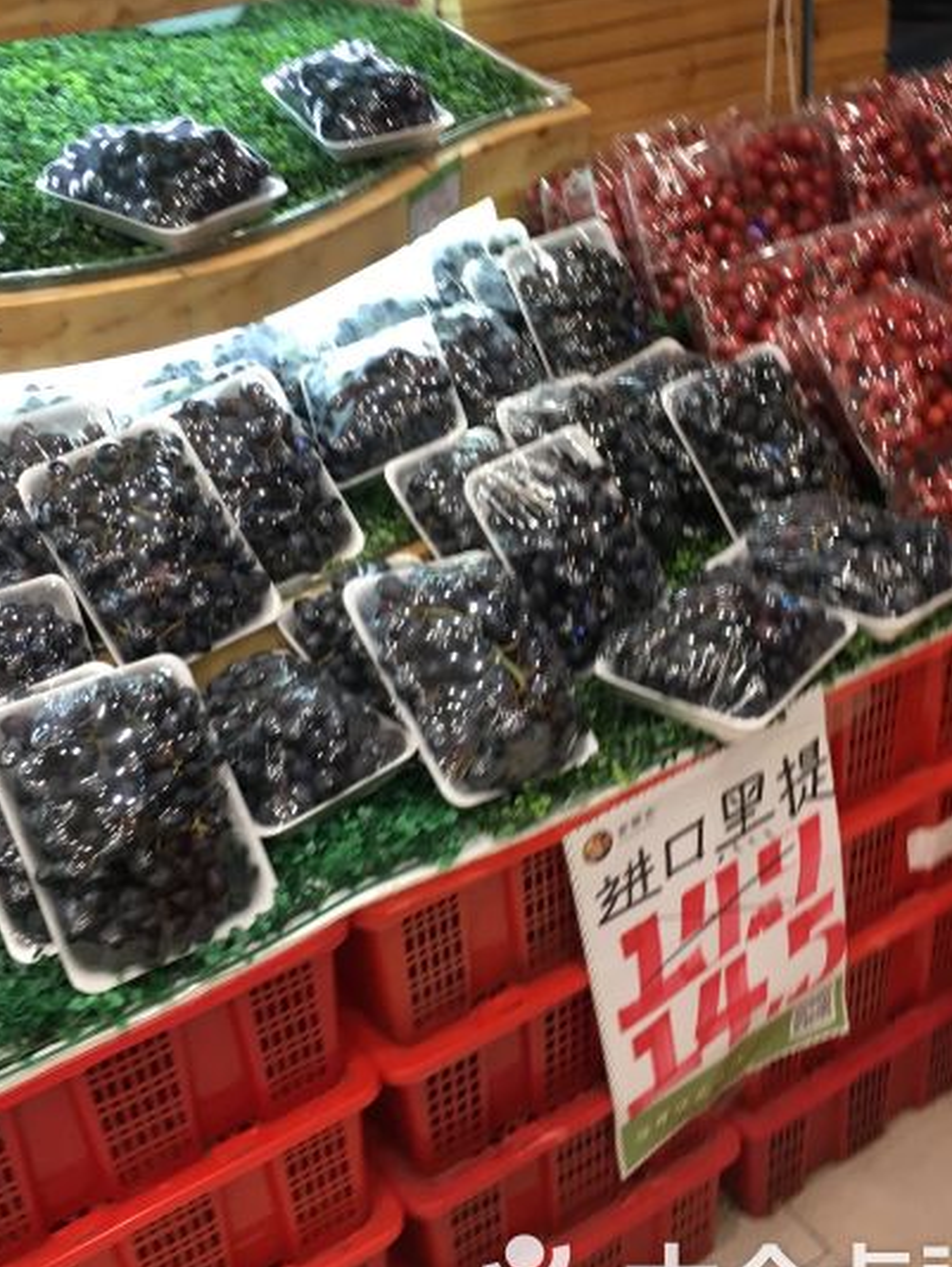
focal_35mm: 38
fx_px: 1392
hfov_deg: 37.7
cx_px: 455
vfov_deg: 48.9
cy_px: 584
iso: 80
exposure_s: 1/33
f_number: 2.2
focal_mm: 4.15
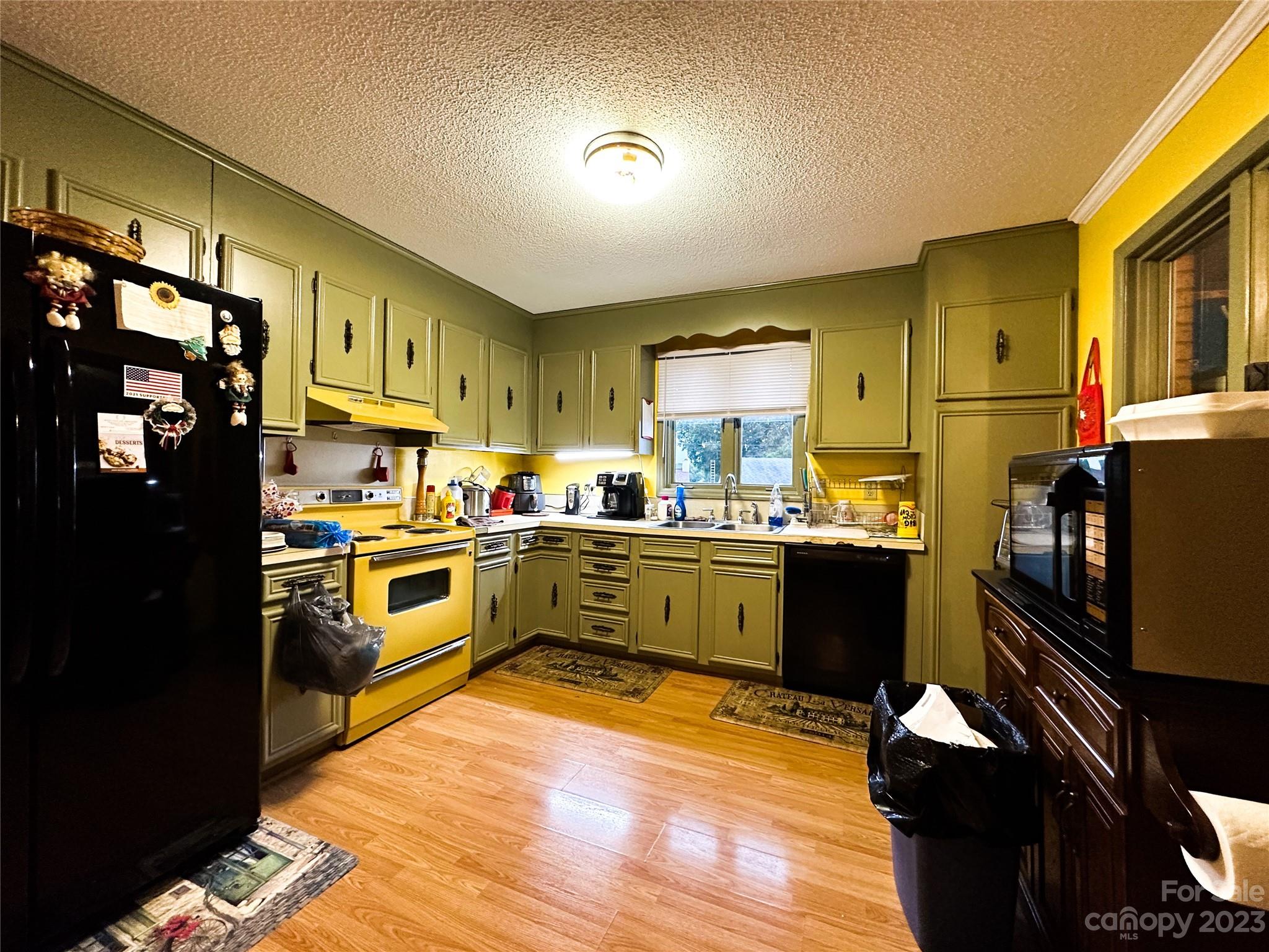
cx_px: 634
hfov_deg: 102.1
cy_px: 476
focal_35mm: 14
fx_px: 513
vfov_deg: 85.7
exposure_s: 1/60
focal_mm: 2.22
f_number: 2.2
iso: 500
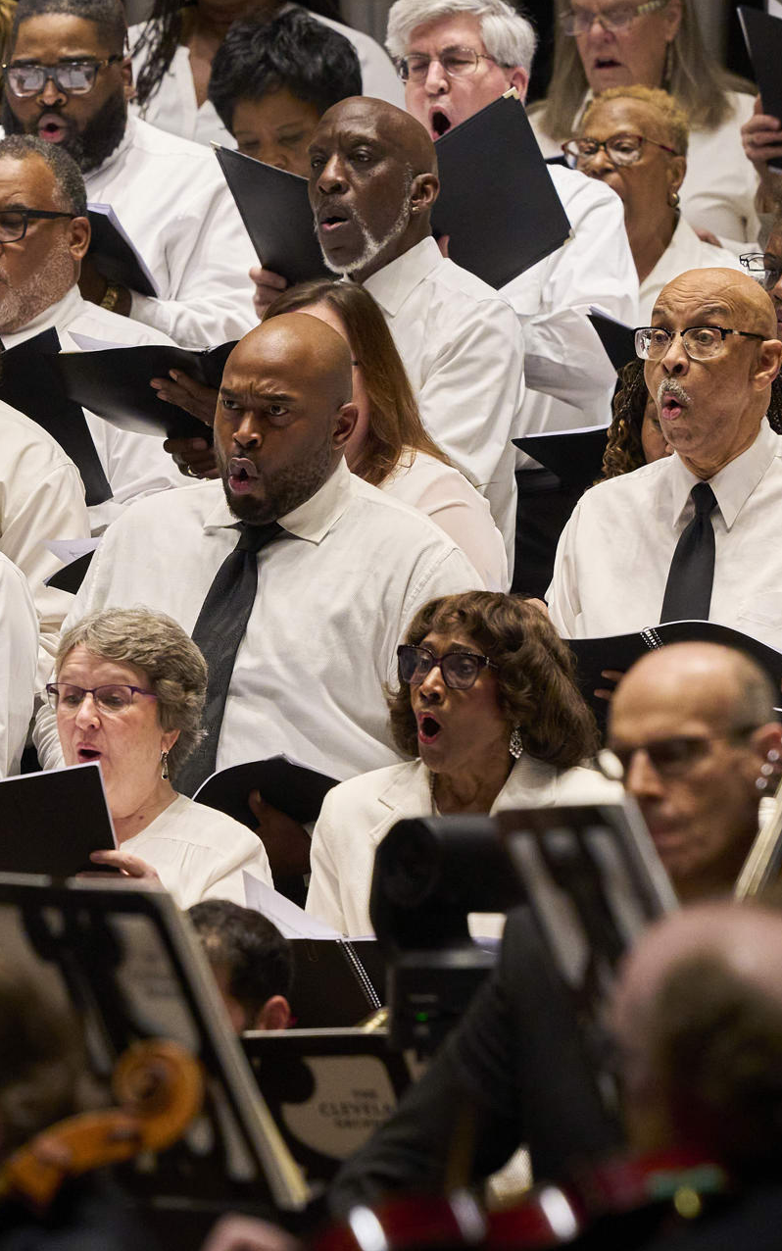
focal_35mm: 690
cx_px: -66
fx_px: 23518
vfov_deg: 3.0
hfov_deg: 1.9
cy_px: 625
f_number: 5
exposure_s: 1/400
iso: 5000
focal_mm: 300
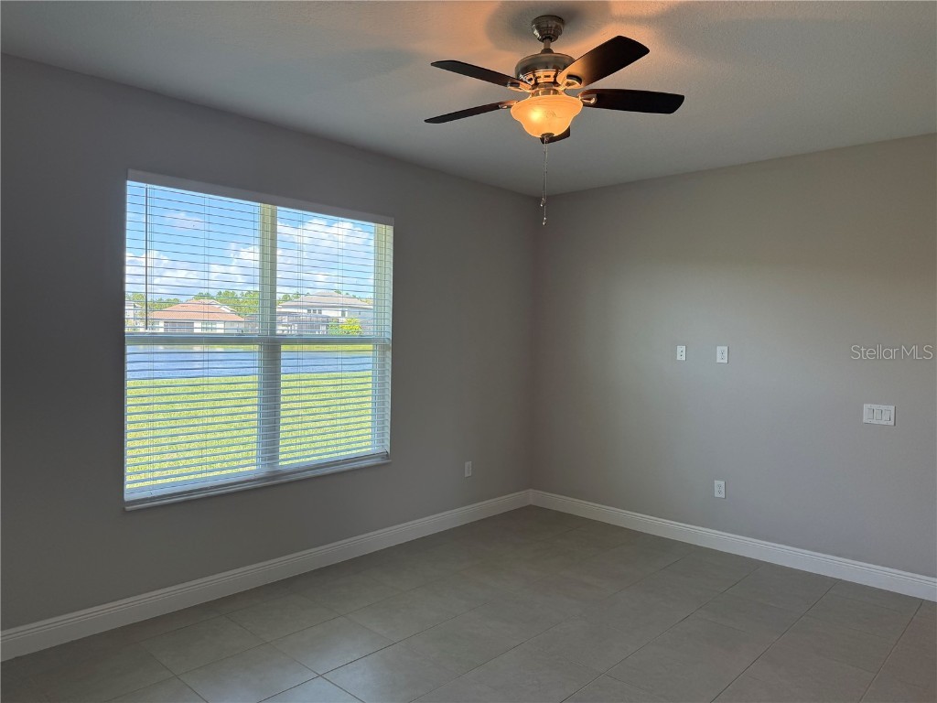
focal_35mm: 24
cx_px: 468
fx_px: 650
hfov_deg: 71.6
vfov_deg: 56.8
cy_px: 352
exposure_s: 1/243
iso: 100
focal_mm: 6.76
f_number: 1.78
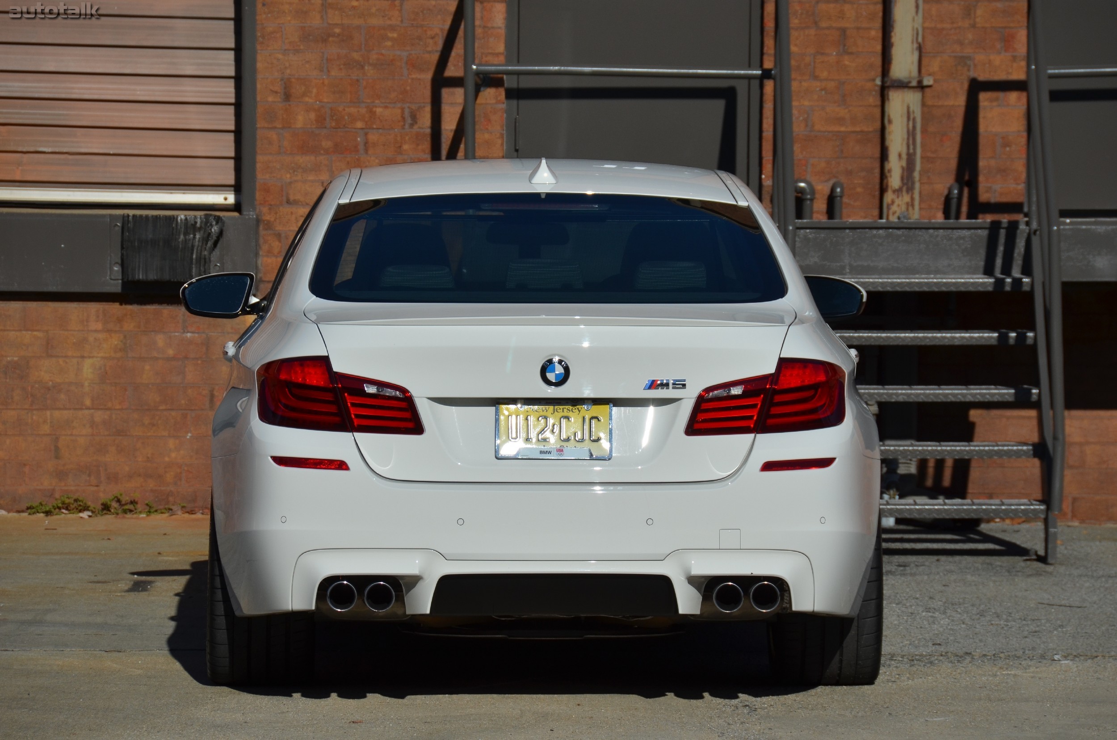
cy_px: 370
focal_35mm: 202
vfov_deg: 6.8
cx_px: 558
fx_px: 6270
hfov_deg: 10.2
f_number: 8
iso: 220
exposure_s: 1/2000
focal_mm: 135
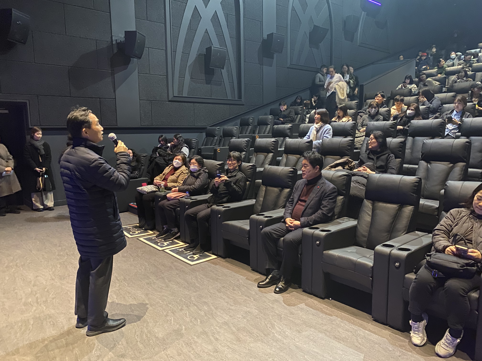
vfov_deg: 53.1
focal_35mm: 26
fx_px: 362
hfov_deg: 67.3
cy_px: 180
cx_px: 241
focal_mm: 4.25
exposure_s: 1/20
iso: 800
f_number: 1.8
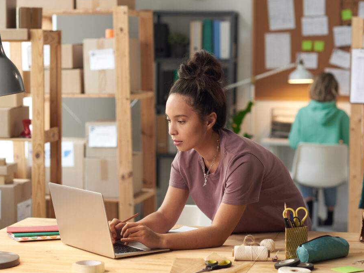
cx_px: 179
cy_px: 136
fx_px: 978
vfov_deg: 15.9
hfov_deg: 21.1
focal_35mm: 93
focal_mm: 85
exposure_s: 1/125
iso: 500
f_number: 3.2
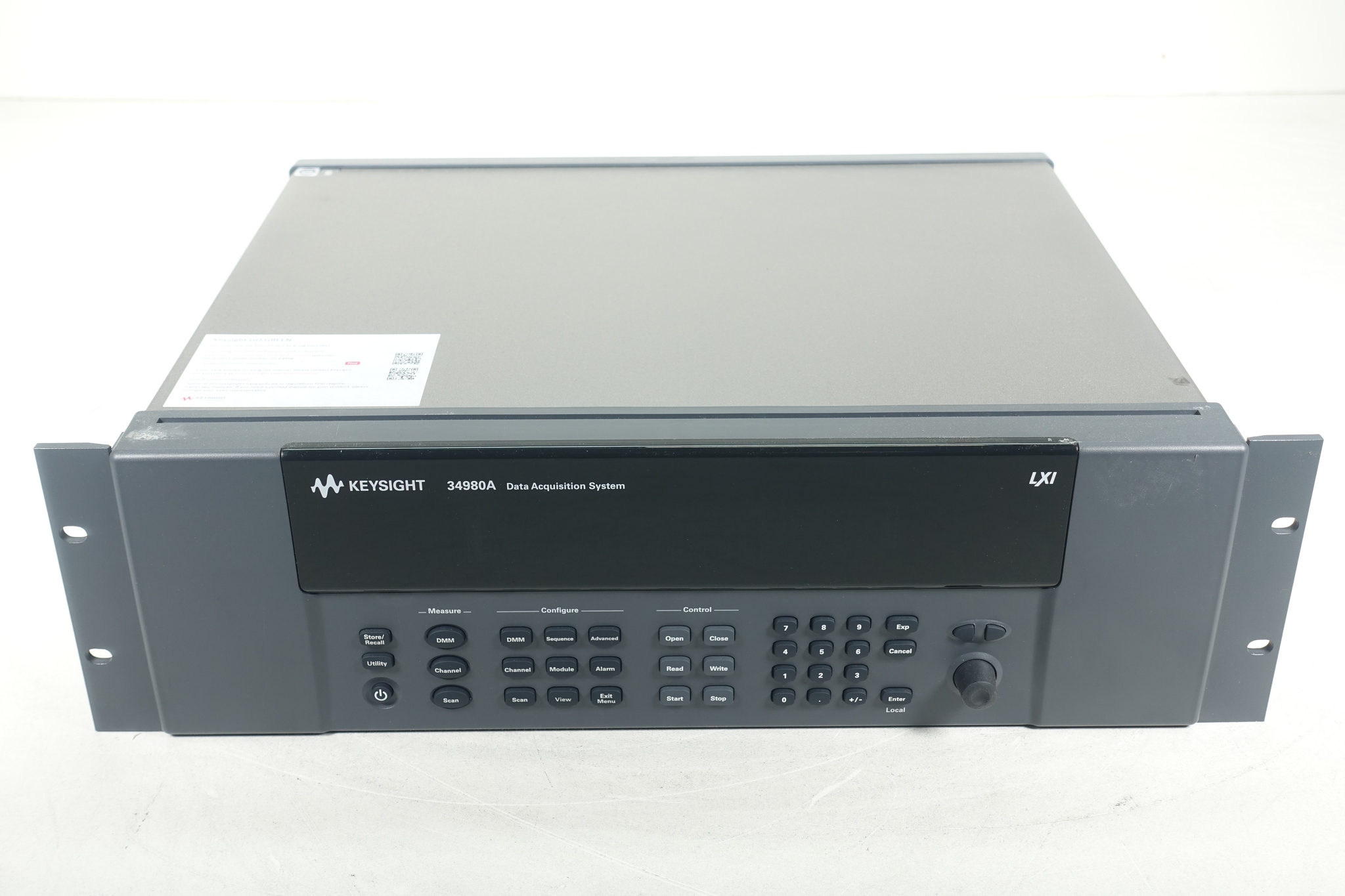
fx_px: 1606
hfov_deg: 45.4
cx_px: 672
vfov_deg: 31.2
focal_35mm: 43
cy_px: 448
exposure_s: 1/80
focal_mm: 15.74
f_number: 3.5
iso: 125
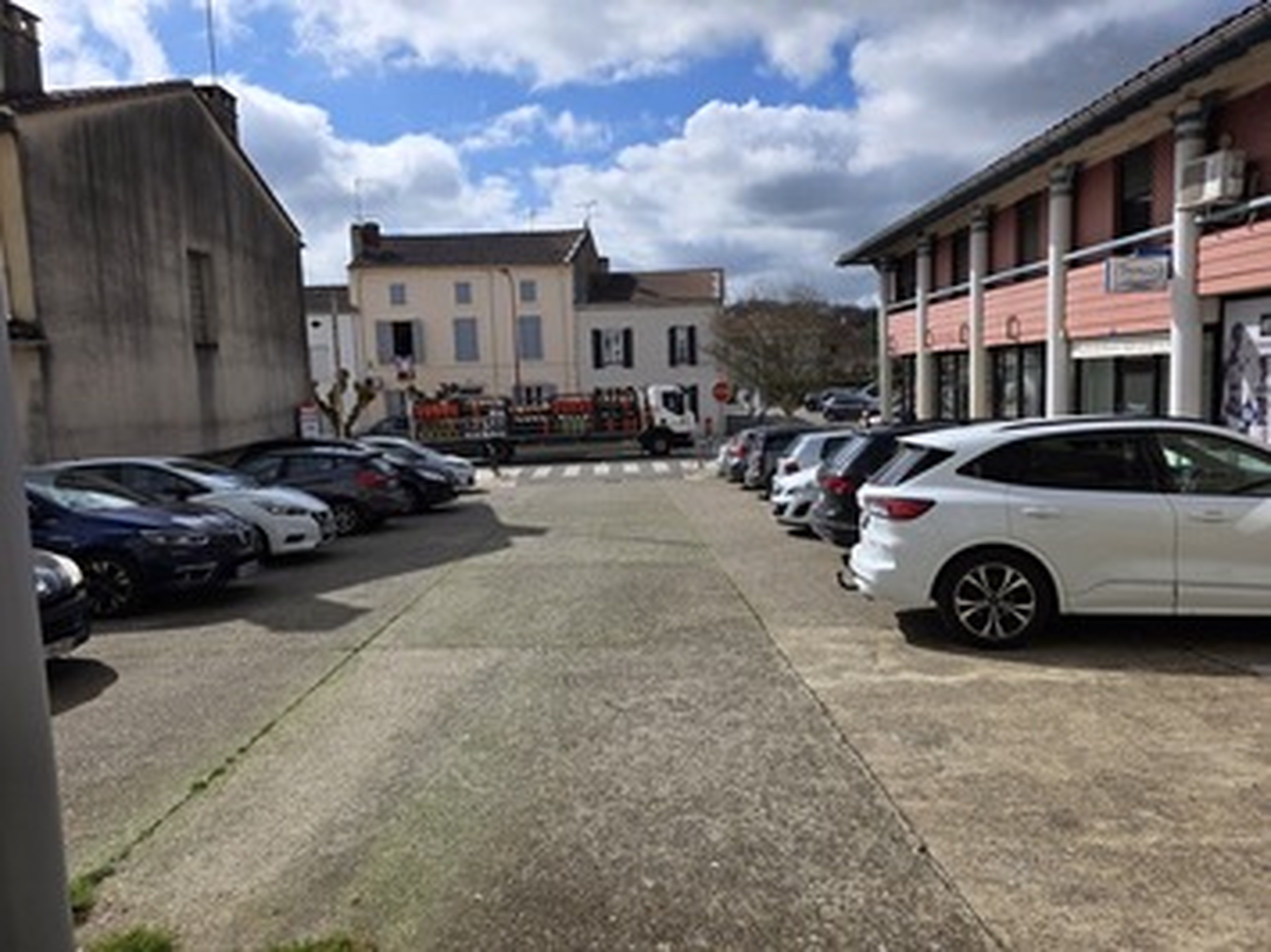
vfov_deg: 58.9
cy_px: 476
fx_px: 844
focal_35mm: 23
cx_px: 636
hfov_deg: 73.9
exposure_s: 1/7944
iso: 64
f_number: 1.7
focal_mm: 6.3
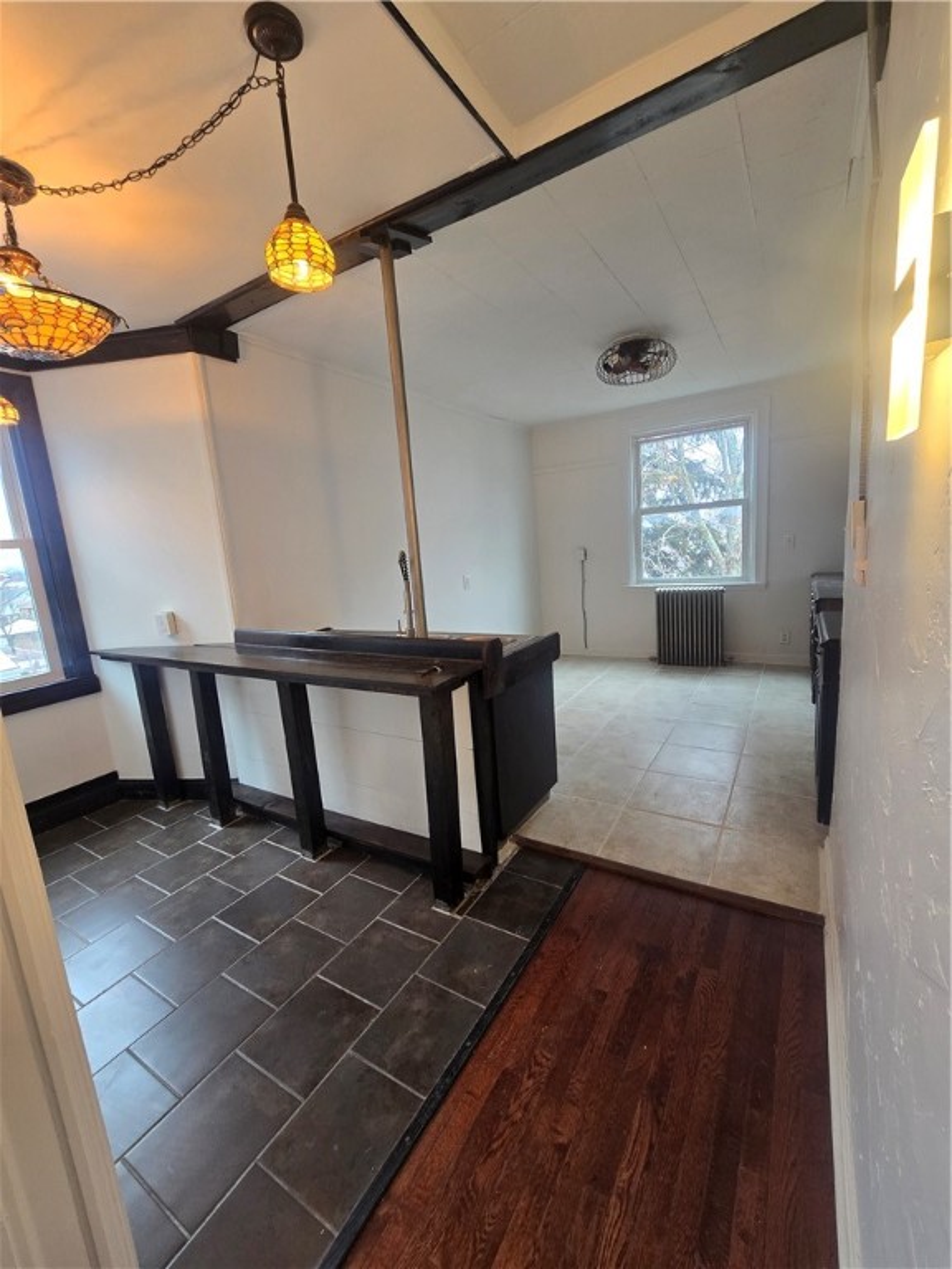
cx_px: 476
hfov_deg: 89.9
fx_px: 477
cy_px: 634
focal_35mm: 13
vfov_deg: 106.2
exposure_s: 1/60
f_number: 2.2
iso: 160
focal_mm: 2.2
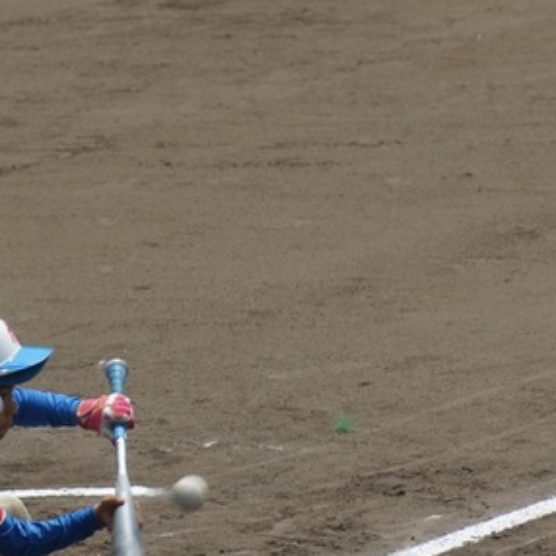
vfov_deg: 3.0
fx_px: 10721
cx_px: 161
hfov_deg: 3.0
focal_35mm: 590
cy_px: 434
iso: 100
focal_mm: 180
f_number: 7.1
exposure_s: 1/500
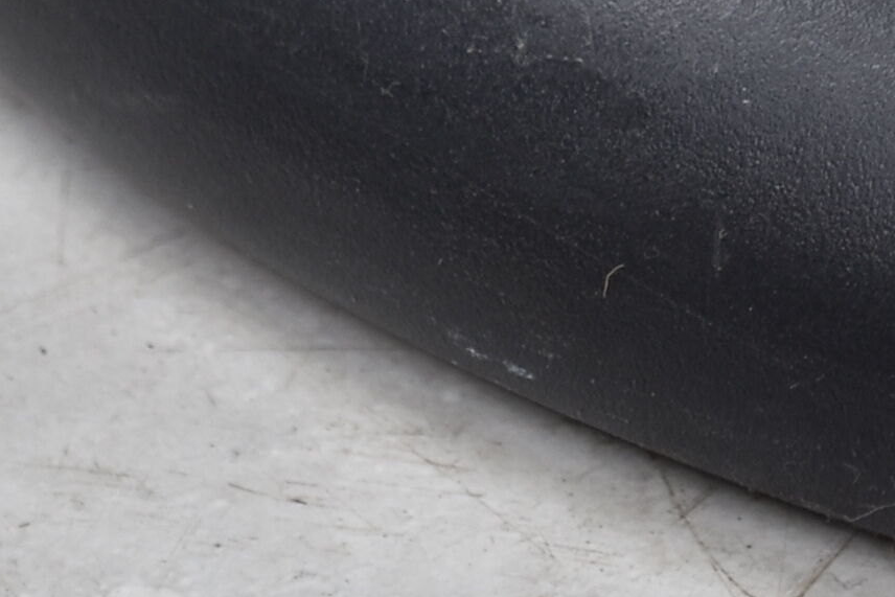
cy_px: -350
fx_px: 6266
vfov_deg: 5.4
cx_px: 1230
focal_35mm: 252
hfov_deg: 8.0
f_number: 4
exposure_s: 1/20
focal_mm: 32
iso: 250
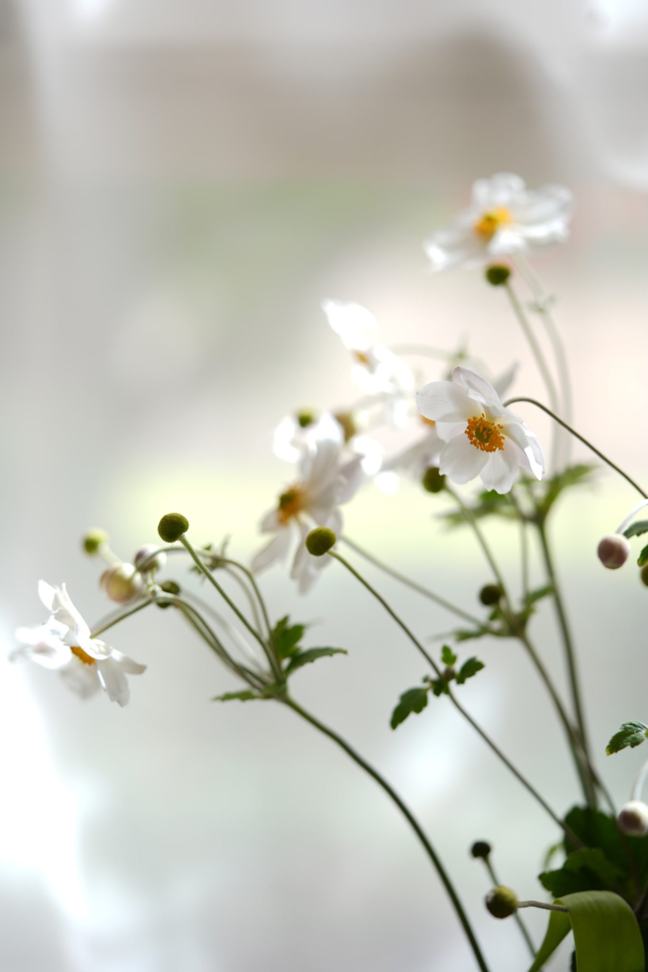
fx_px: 2430
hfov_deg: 15.2
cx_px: 324
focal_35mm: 90
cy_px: 486
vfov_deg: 22.6
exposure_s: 1/30
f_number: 2.8
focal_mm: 90
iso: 50
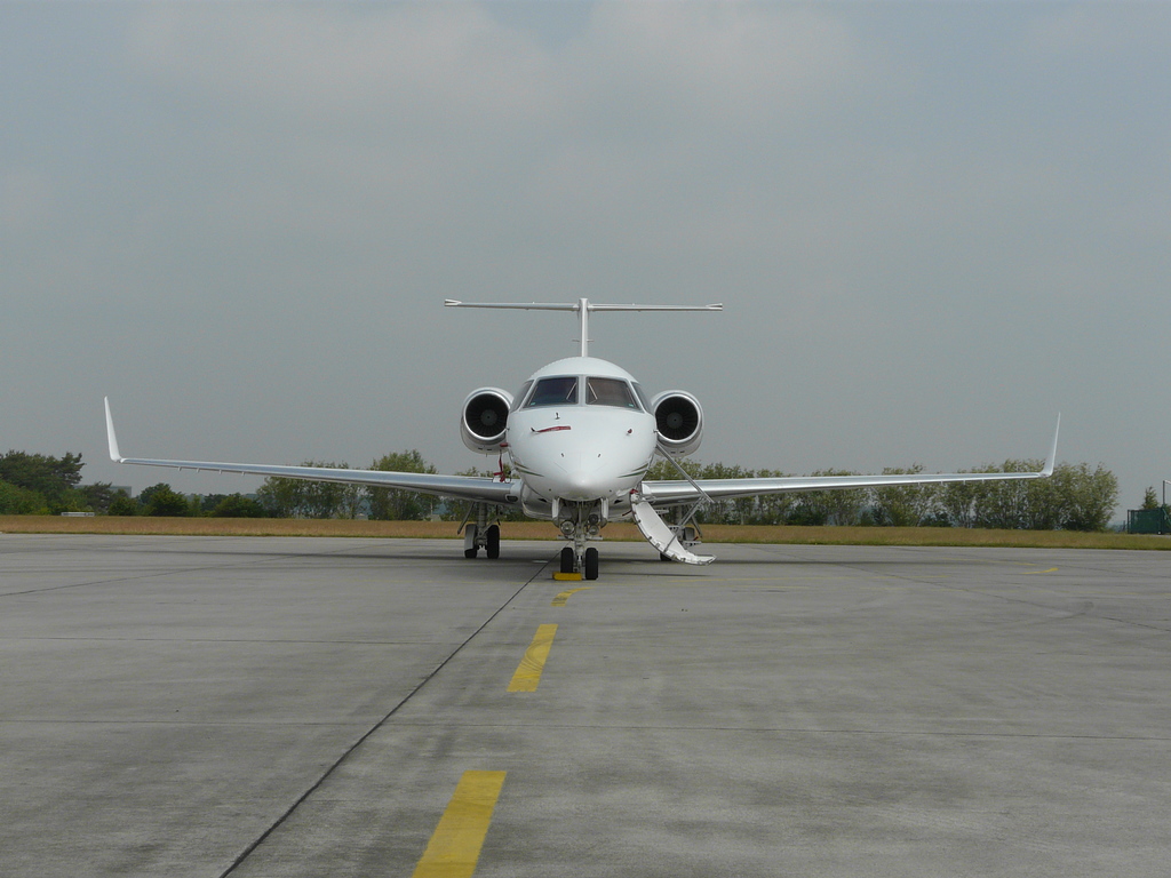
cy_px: 439
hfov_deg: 34.9
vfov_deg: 26.6
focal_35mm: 55
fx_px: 1861
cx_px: 586
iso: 100
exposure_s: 1/500
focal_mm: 9
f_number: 6.3
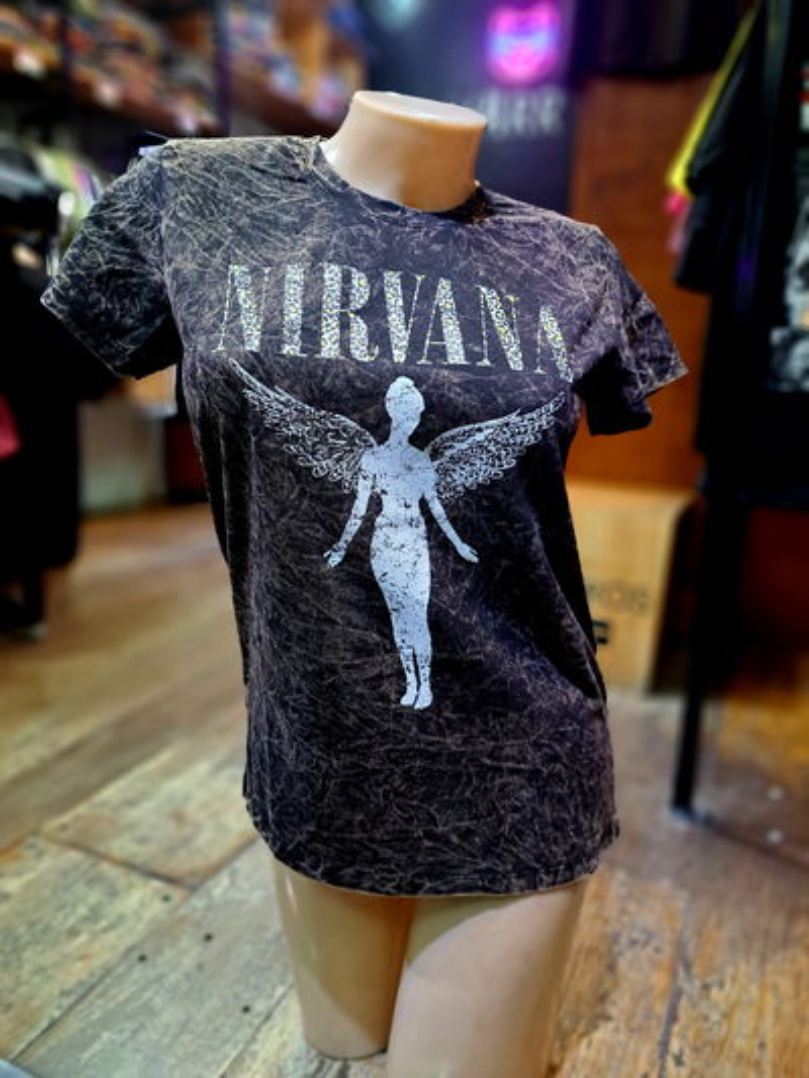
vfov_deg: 71.6
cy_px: 539
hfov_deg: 56.8
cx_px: 404
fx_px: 748
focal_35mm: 24
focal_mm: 5.23
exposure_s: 1/50
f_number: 1.8
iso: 160
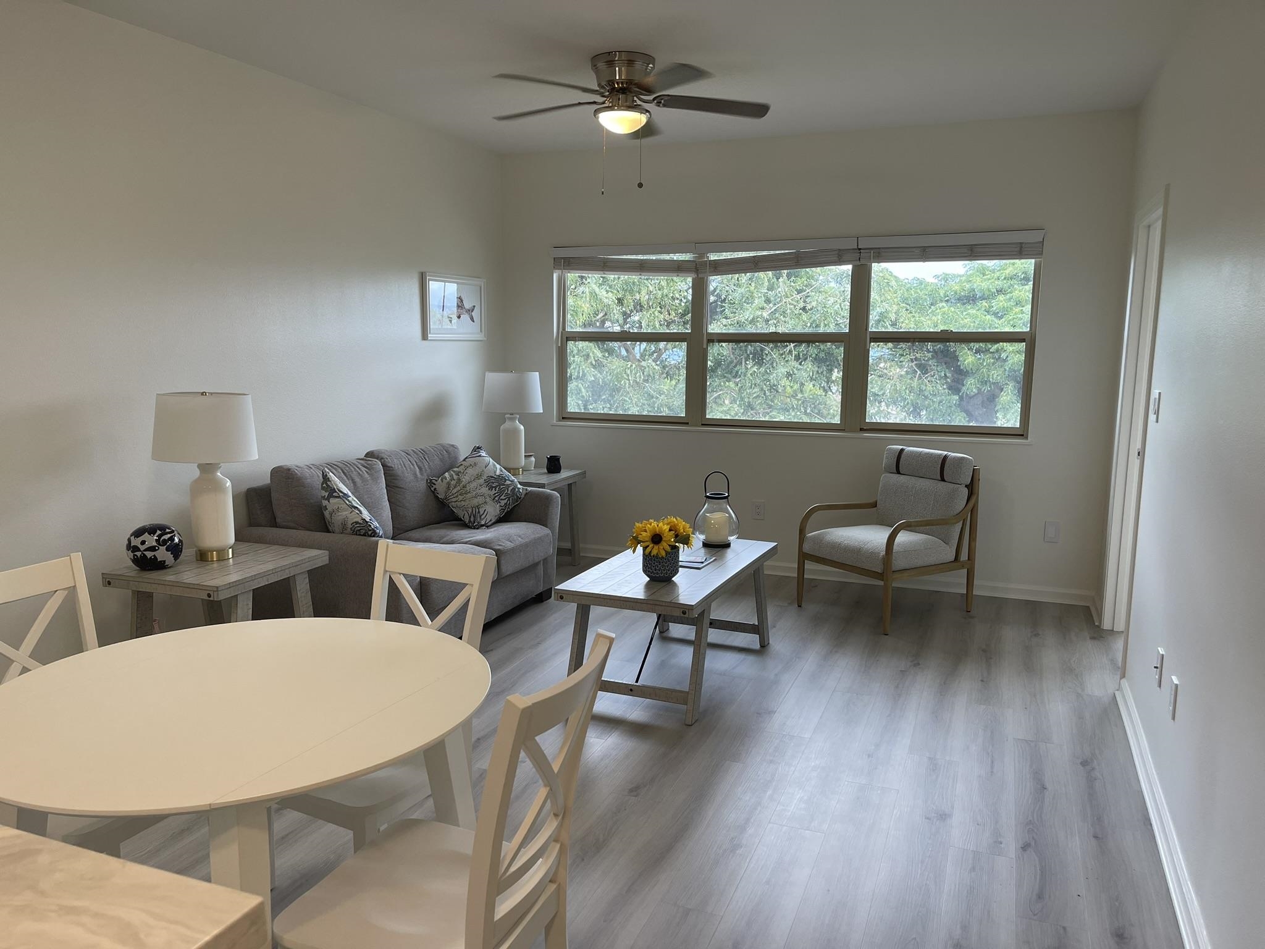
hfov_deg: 69.4
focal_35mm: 25
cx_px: 632
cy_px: 474
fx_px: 914
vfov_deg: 54.9
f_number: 1.6
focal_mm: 5.1
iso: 64
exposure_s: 1/120
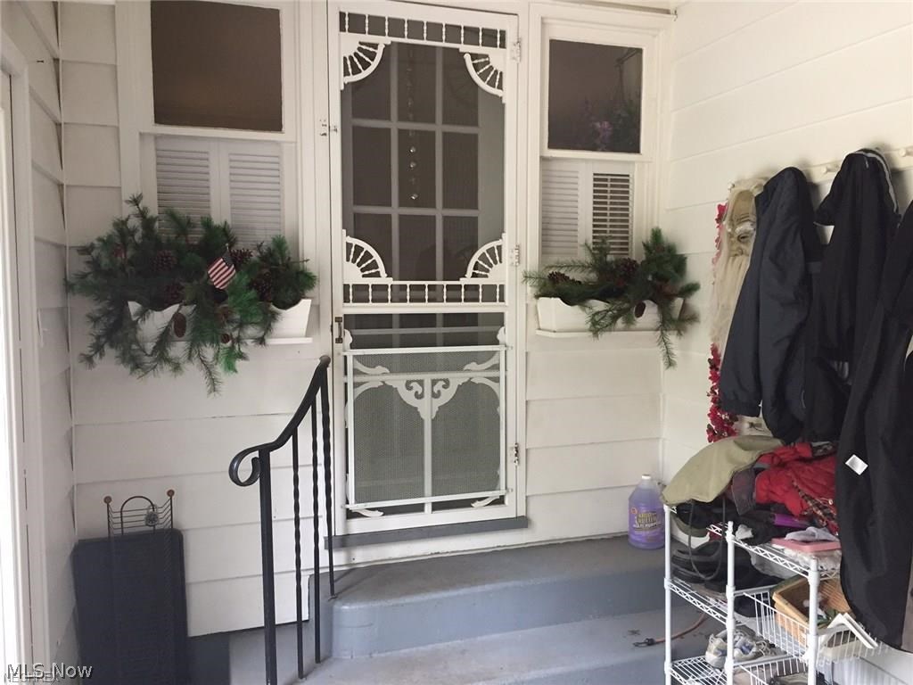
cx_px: 456
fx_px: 765
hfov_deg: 61.7
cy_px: 342
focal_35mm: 29
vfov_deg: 48.2
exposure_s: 1/30
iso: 125
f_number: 2.2
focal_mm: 4.15
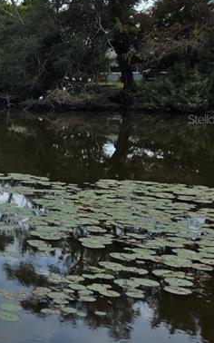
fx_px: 616
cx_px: -221
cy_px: 119
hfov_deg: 15.5
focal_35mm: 66
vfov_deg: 30.9
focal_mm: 5.4
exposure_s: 1/1283
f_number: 1.8
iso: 25
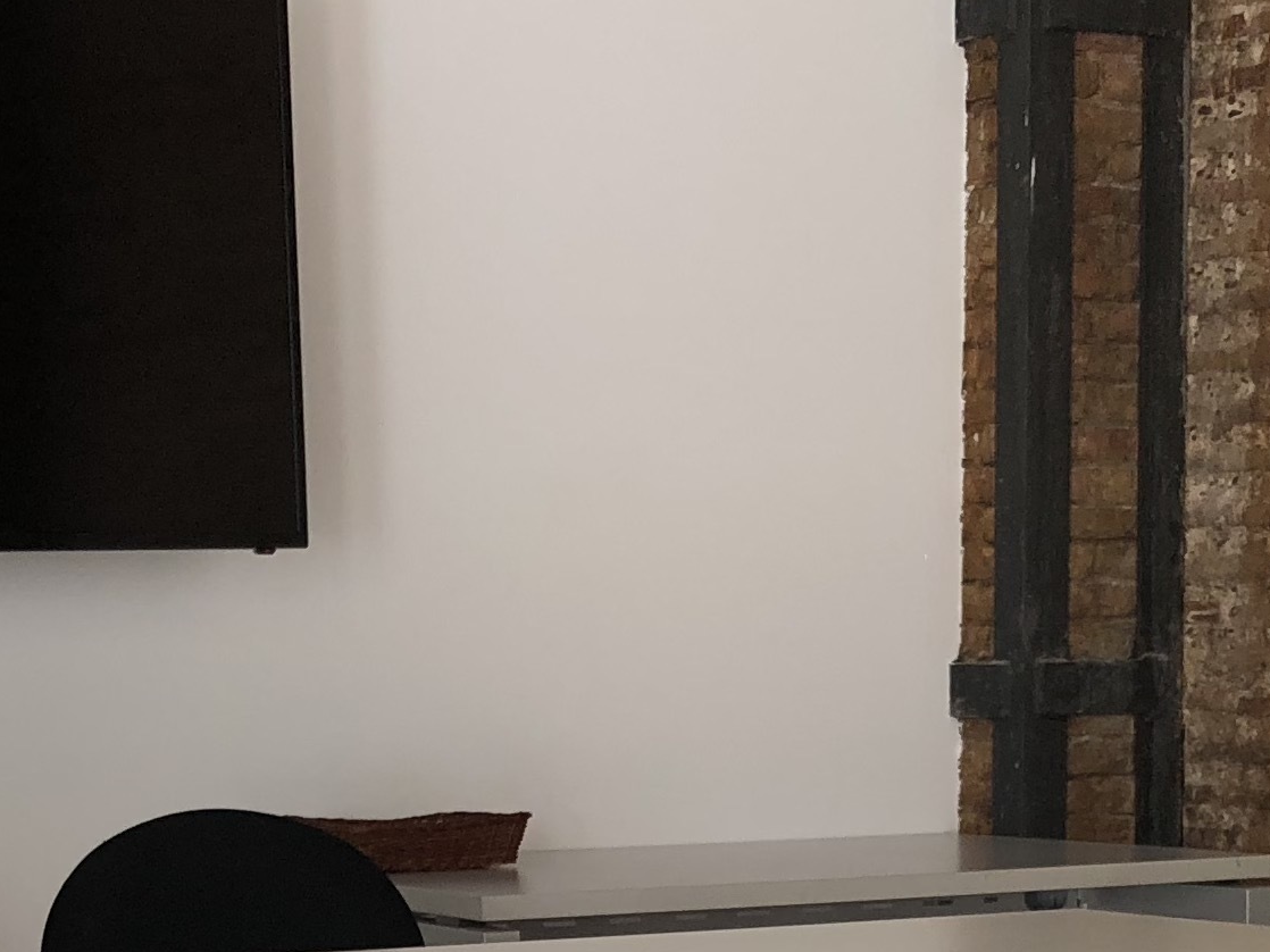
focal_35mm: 101
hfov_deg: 19.4
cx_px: 722
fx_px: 3705
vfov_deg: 13.9
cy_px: 1327
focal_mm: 3.99
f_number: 1.8
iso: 25
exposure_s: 1/100
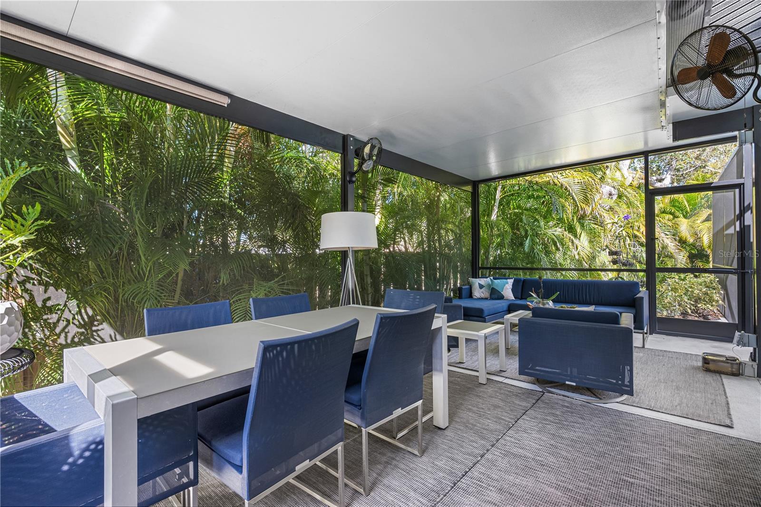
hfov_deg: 96.7
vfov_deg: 73.7
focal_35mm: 16
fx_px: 338
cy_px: 254
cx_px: 380
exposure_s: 1/13
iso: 250
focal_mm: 16
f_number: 9
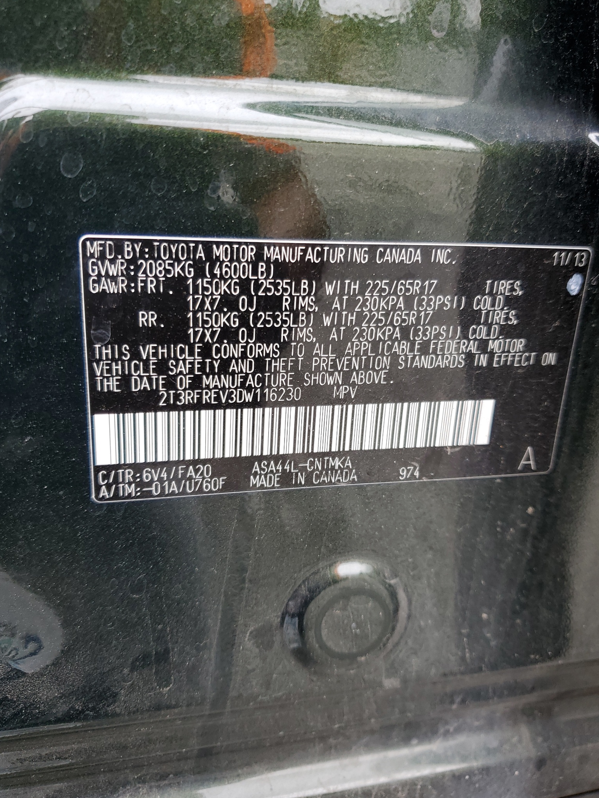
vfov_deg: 65.3
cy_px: 386
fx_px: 623
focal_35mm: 27
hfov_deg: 51.4
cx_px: 300
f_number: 1.5
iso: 50
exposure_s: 1/133
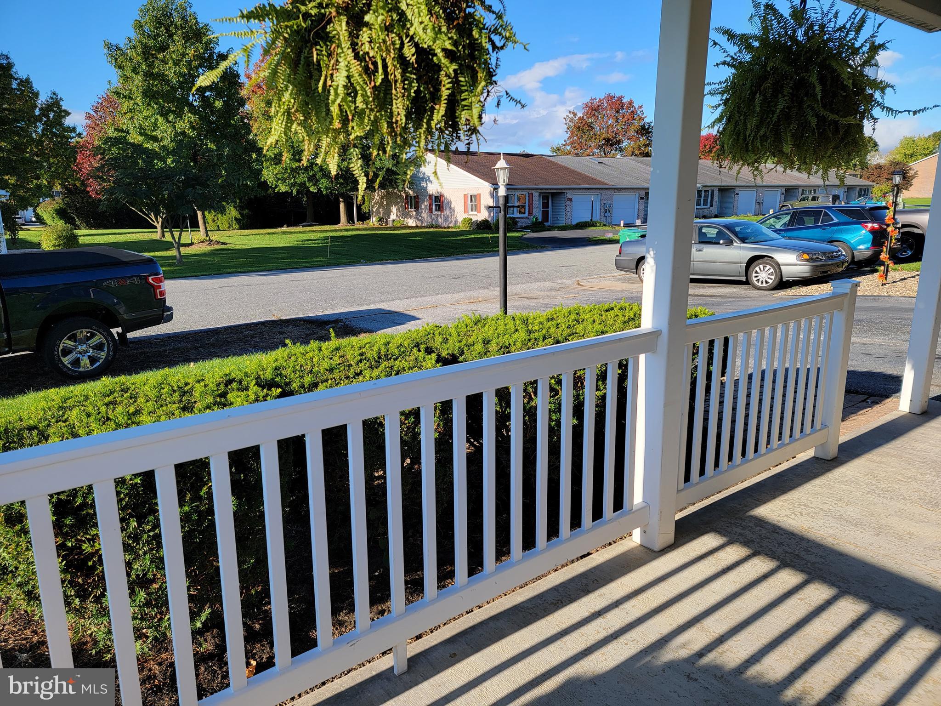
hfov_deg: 71.6
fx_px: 652
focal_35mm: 24
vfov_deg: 56.8
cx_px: 470
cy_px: 353
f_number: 1.8
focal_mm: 6.7
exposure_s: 1/414
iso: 16
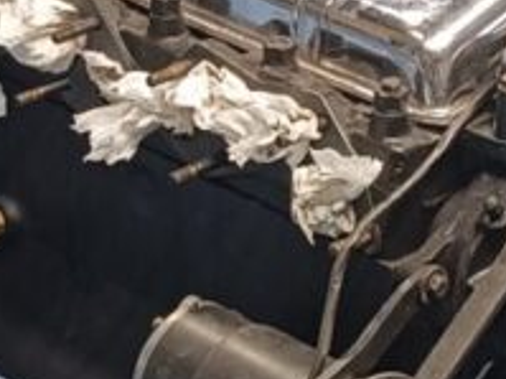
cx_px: 66
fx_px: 2703
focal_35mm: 185
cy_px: 109
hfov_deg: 10.6
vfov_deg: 8.0
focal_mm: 5.59
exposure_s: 1/50.1
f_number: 1.88
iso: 355
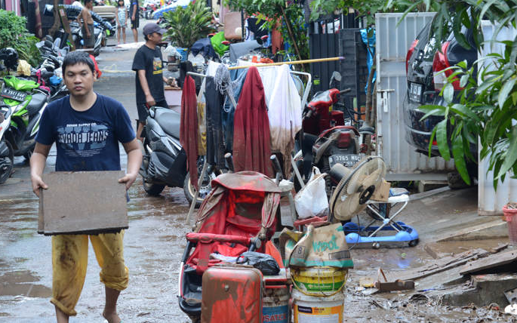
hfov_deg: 17.0
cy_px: 184
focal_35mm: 122
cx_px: 142
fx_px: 1719
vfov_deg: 10.7
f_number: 10
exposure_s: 1/80
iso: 500
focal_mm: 80
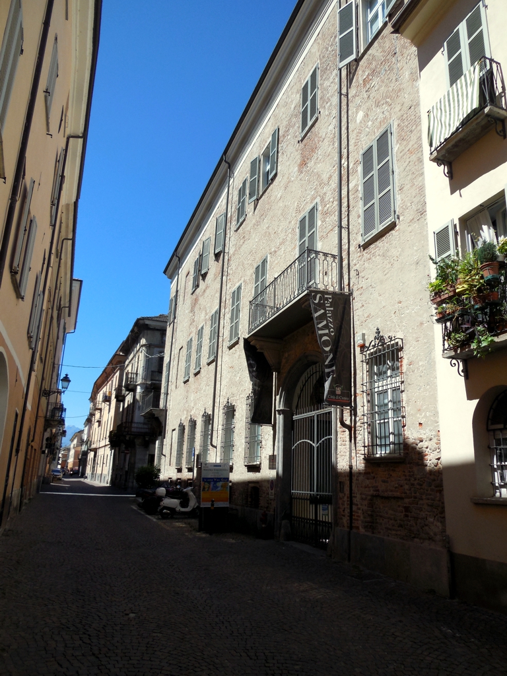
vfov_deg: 69.4
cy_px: 338
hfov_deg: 54.9
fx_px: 488
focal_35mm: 25
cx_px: 254
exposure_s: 1/1600
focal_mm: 4.5
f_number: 3.1
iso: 125
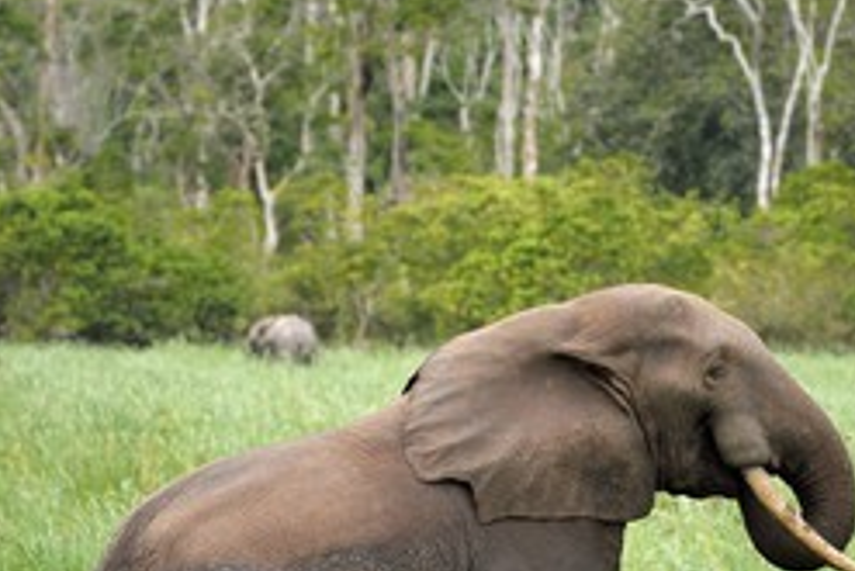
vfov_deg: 4.0
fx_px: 8079
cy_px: 450
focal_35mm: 340
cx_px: 388
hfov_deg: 6.1
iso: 800
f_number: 7.1
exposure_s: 1/400
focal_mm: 200
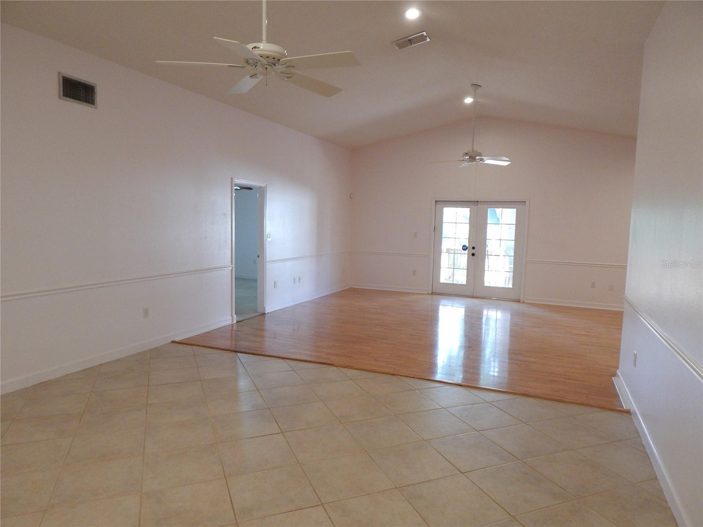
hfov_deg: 76.4
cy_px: 264
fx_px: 447
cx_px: 352
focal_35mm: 22
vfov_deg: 61.1
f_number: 3
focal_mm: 4
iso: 280
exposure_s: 1/30
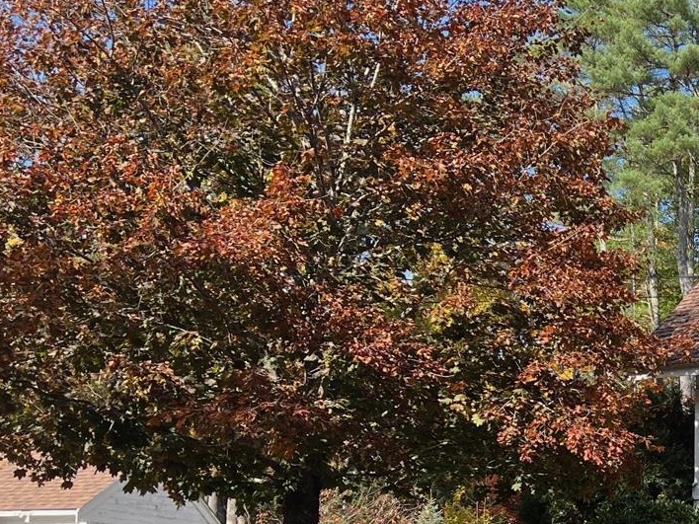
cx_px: 674
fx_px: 1494
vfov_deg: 19.6
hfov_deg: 25.2
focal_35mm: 74
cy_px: 459
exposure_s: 1/1511
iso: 50
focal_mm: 5.7
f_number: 1.5
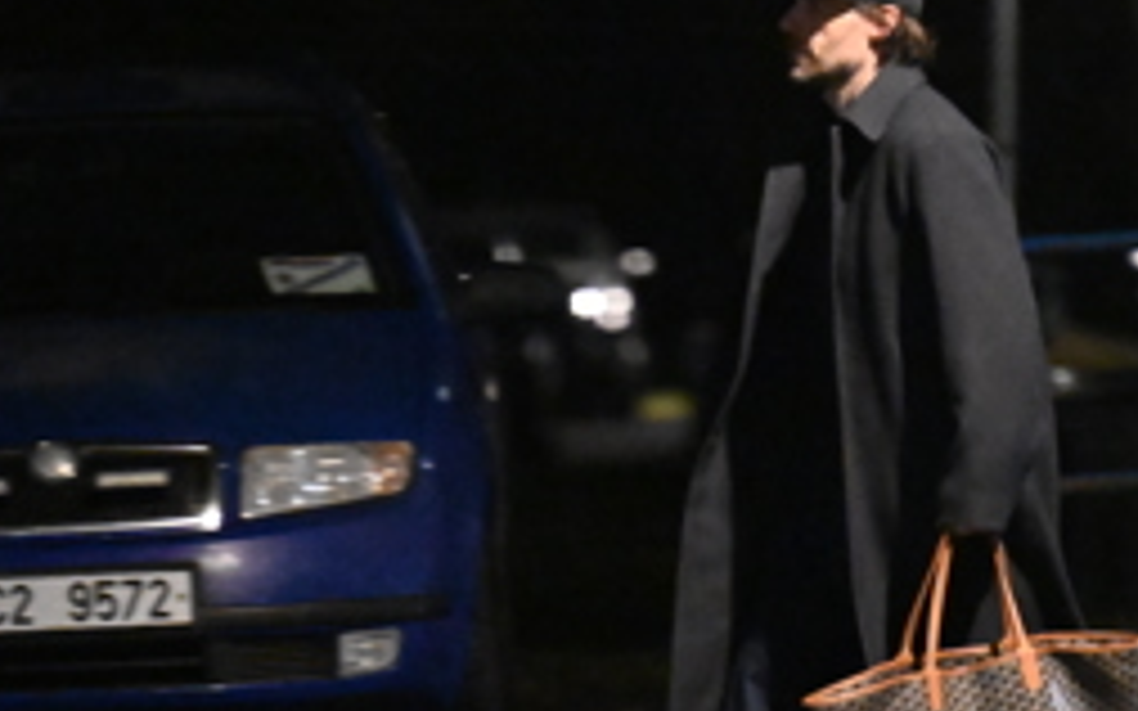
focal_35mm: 515
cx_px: 909
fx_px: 15969
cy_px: 171
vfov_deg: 2.5
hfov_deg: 4.1
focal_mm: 185
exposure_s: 1/125
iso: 20000
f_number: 2.8
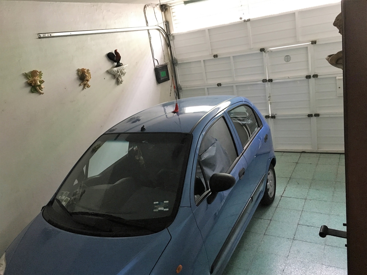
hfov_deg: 61.7
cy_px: 138
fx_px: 307
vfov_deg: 48.2
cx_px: 184
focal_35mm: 29
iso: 200
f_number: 2.2
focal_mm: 4.15
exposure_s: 1/30
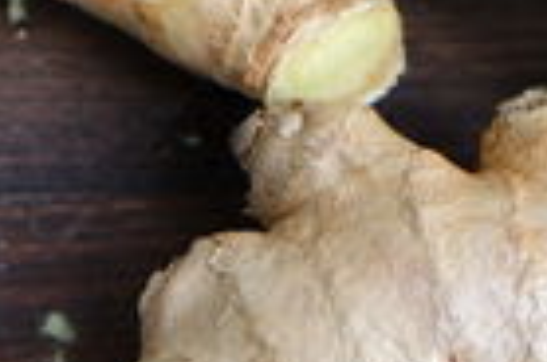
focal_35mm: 243
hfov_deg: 8.3
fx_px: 3684
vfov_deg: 5.5
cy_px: 742
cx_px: -299
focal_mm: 30
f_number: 2.8
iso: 125
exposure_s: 1/80
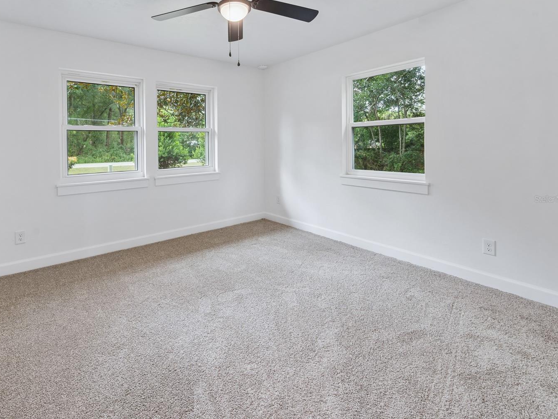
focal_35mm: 16
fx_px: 258
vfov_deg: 78.1
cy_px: 199
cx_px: 240
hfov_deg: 93.9
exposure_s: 1/10
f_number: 8
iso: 400
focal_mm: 14
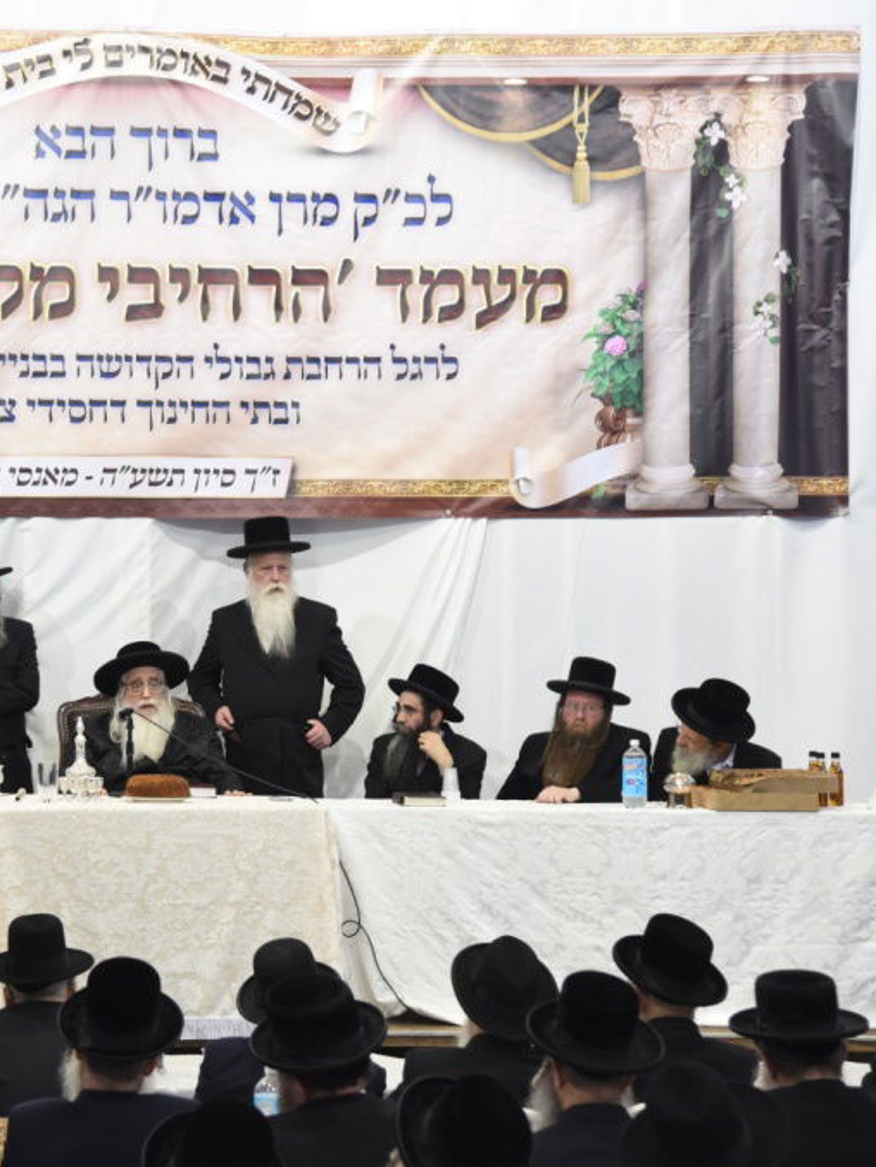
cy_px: 586
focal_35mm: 96
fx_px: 3238
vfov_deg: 20.4
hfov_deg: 15.3
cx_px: 107
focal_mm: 66
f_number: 4.5
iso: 2500
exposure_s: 1/100
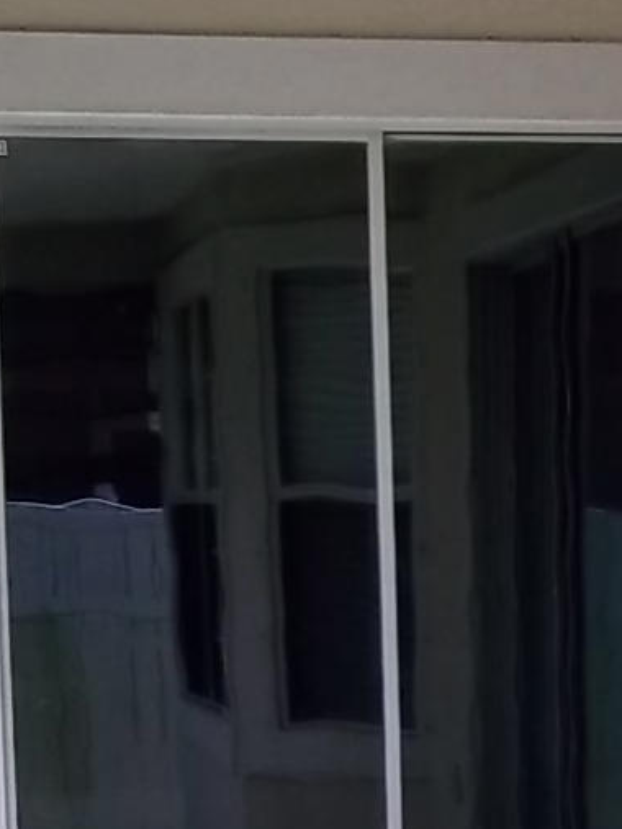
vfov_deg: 13.6
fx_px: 3403
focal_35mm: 142
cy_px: 904
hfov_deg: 10.3
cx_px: 763
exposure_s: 1/125
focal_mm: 6.5
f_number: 8
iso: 80
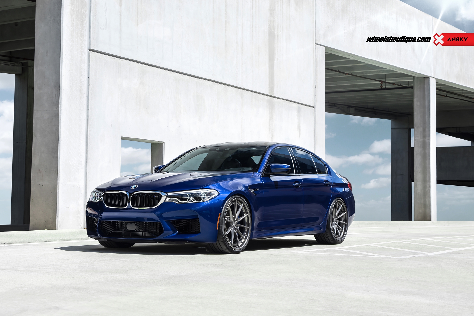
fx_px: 790
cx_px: 237
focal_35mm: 60
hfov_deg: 33.4
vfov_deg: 22.6
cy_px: 158
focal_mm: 60
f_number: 7.1
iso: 100
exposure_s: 1/200
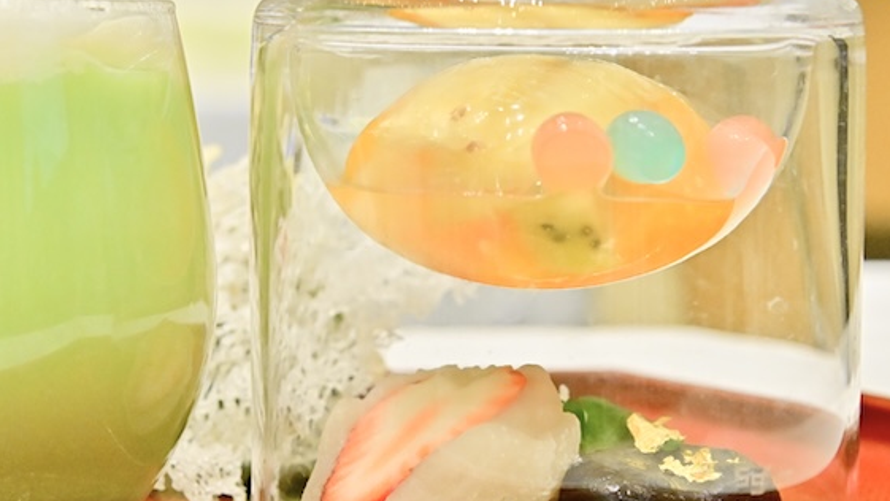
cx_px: 422
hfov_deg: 19.1
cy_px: 310
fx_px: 2644
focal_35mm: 112
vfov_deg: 10.8
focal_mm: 60
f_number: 7.1
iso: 4000
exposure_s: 1/200
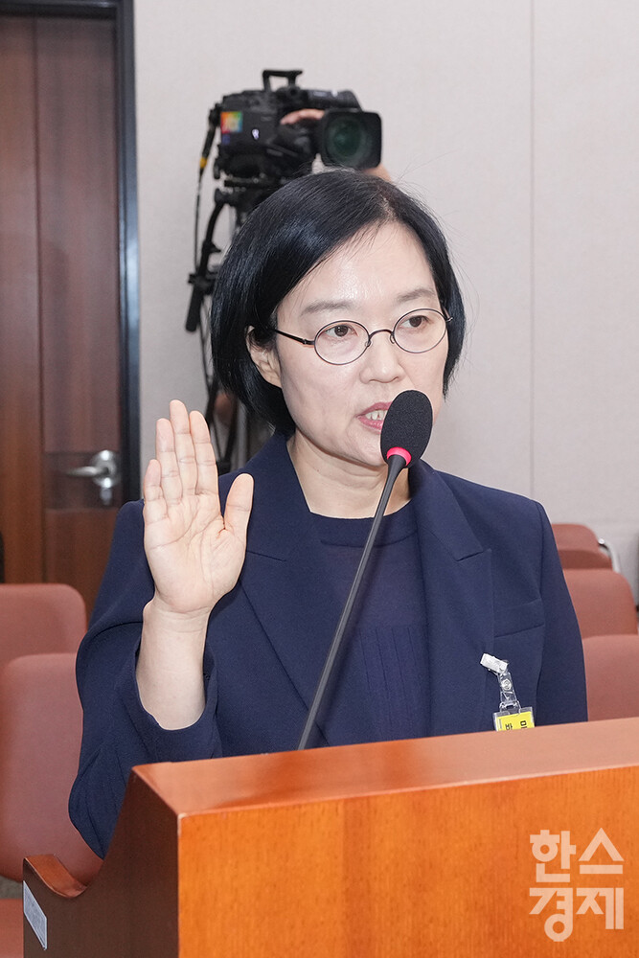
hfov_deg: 37.9
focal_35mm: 35
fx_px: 931
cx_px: 320
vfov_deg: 54.4
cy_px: 479
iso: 2500
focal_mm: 35
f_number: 5.6
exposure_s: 1/125
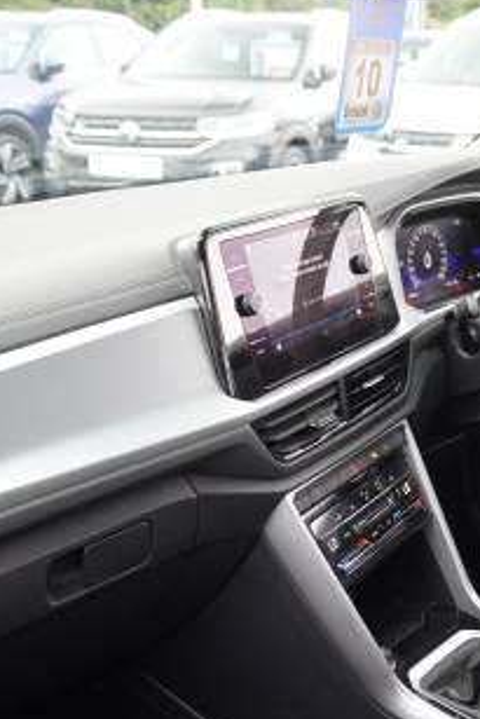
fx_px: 999
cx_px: 365
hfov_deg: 26.6
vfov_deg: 39.1
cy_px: 482
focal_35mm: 50
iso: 2000
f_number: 3.5
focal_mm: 16
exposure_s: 1/160
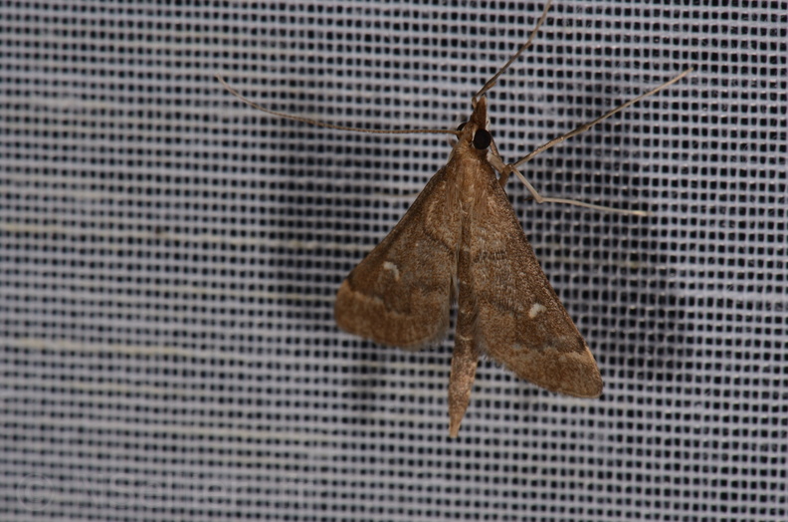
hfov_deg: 16.1
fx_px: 2784
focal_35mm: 128
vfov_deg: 10.7
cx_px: 394
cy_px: 261
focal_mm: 85
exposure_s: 1/60
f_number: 32
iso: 100
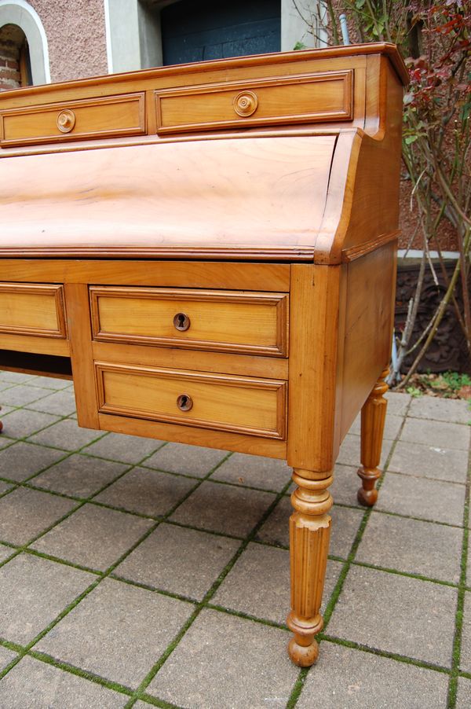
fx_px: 531
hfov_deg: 47.9
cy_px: 354
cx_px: 236
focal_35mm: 27
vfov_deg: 67.4
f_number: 5.6
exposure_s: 1/125
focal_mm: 18
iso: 250
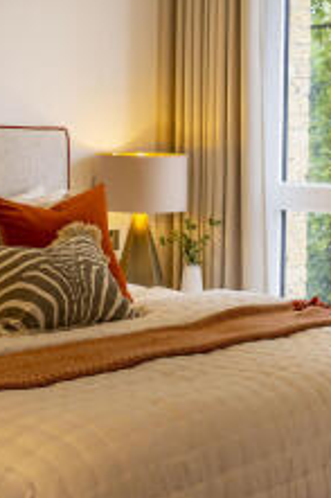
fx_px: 1133
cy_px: 226
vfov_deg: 24.8
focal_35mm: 82
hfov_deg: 16.6
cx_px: 108
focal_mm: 25.4
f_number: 3.2
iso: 250
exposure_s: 1/170
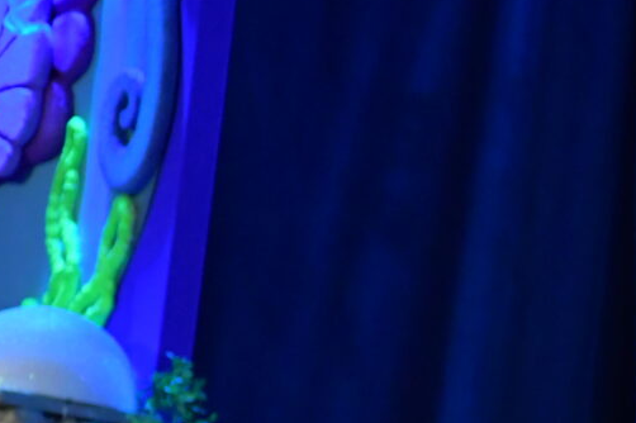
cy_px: 569
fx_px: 6285
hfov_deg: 5.7
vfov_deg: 3.8
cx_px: 1201
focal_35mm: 356
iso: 3200
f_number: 5
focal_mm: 62
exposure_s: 1/250
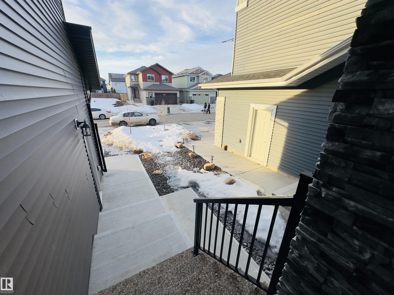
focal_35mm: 14
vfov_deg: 85.7
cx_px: 197
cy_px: 148
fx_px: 159
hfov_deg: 102.1
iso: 40
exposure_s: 1/447
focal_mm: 2.22
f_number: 2.2
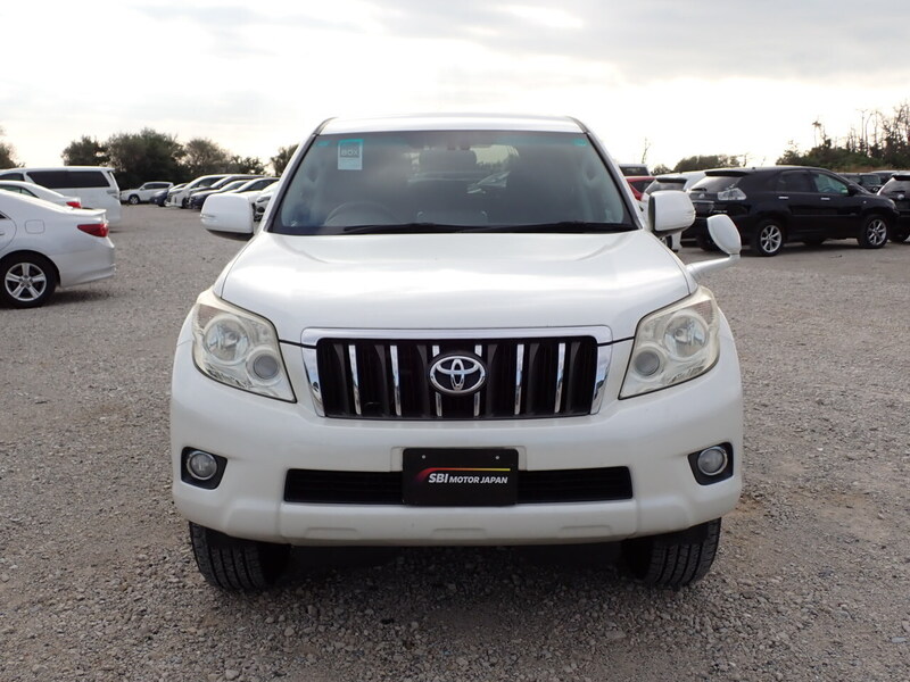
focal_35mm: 38
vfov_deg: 37.7
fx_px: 999
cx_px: 455
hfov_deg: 49.0
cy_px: 341
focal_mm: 6.83
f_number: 3.5
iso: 100
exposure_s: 1/500
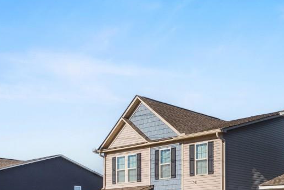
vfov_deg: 23.6
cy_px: 237
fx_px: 407
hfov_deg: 30.6
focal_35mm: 52
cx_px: 366
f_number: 6.3
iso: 250
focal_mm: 11
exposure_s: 1/1250
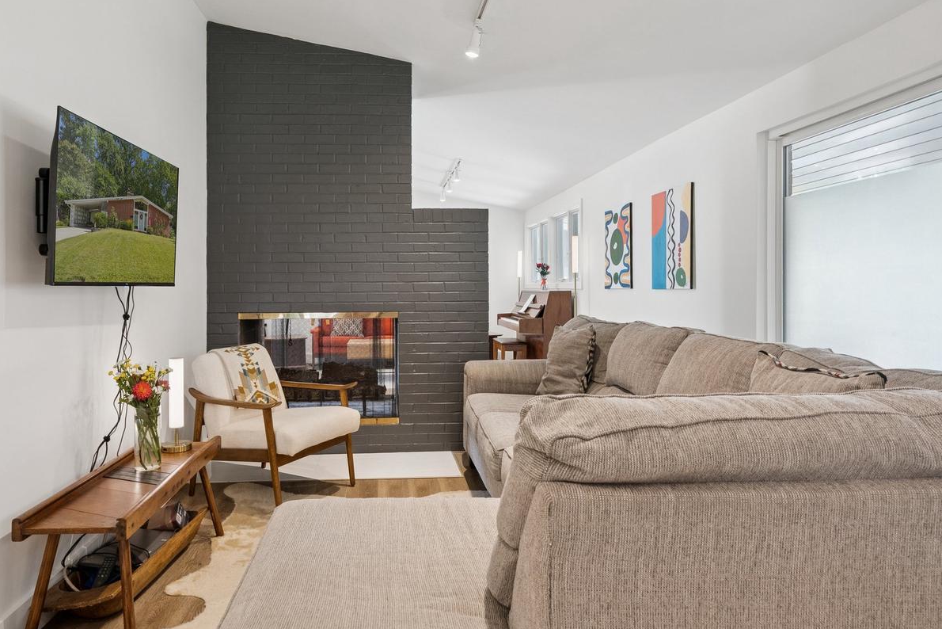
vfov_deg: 55.1
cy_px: 289
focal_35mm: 23
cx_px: 415
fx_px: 602
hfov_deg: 75.8
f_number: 7.1
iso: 640
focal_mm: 19
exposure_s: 1/20
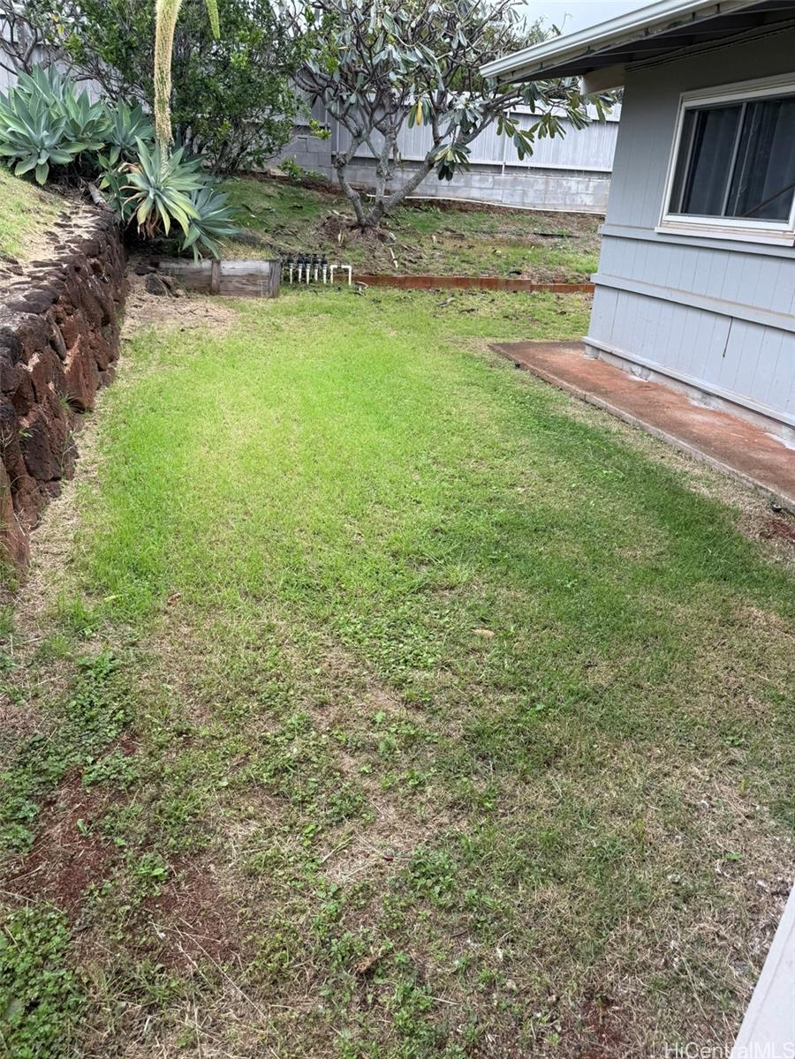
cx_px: 398
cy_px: 530
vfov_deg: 71.6
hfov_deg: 56.8
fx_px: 735
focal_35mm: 24
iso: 80
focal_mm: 6.76
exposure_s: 1/822
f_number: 1.78
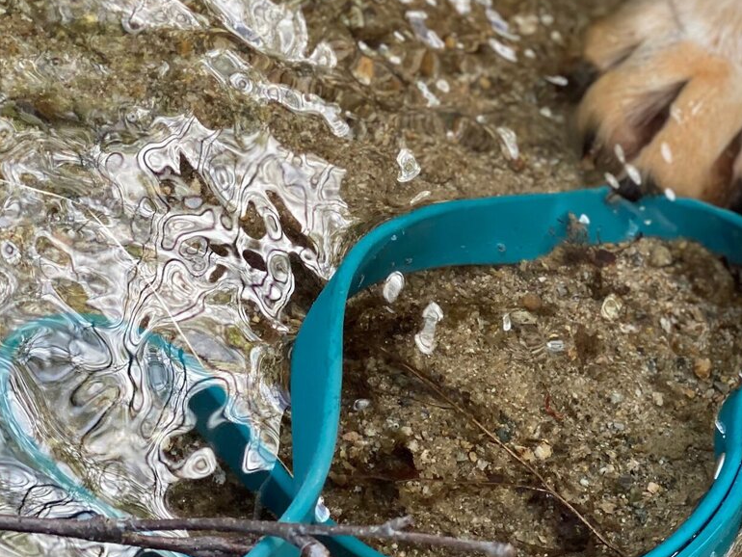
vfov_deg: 13.7
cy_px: 413
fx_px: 2316
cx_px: 522
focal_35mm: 108
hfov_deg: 18.1
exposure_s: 1/122
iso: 32
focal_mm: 6
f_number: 2
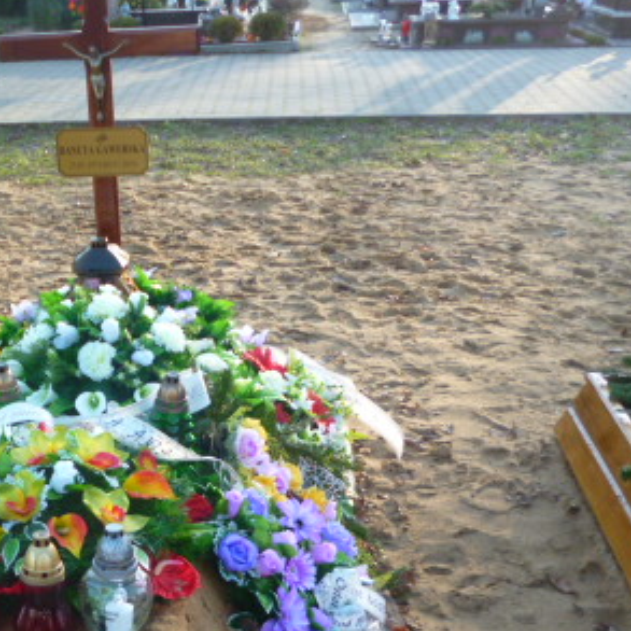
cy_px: 467
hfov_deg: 30.7
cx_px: 110
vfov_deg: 31.1
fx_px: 1114
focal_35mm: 54
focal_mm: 5
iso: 100
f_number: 3.1
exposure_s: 1/80
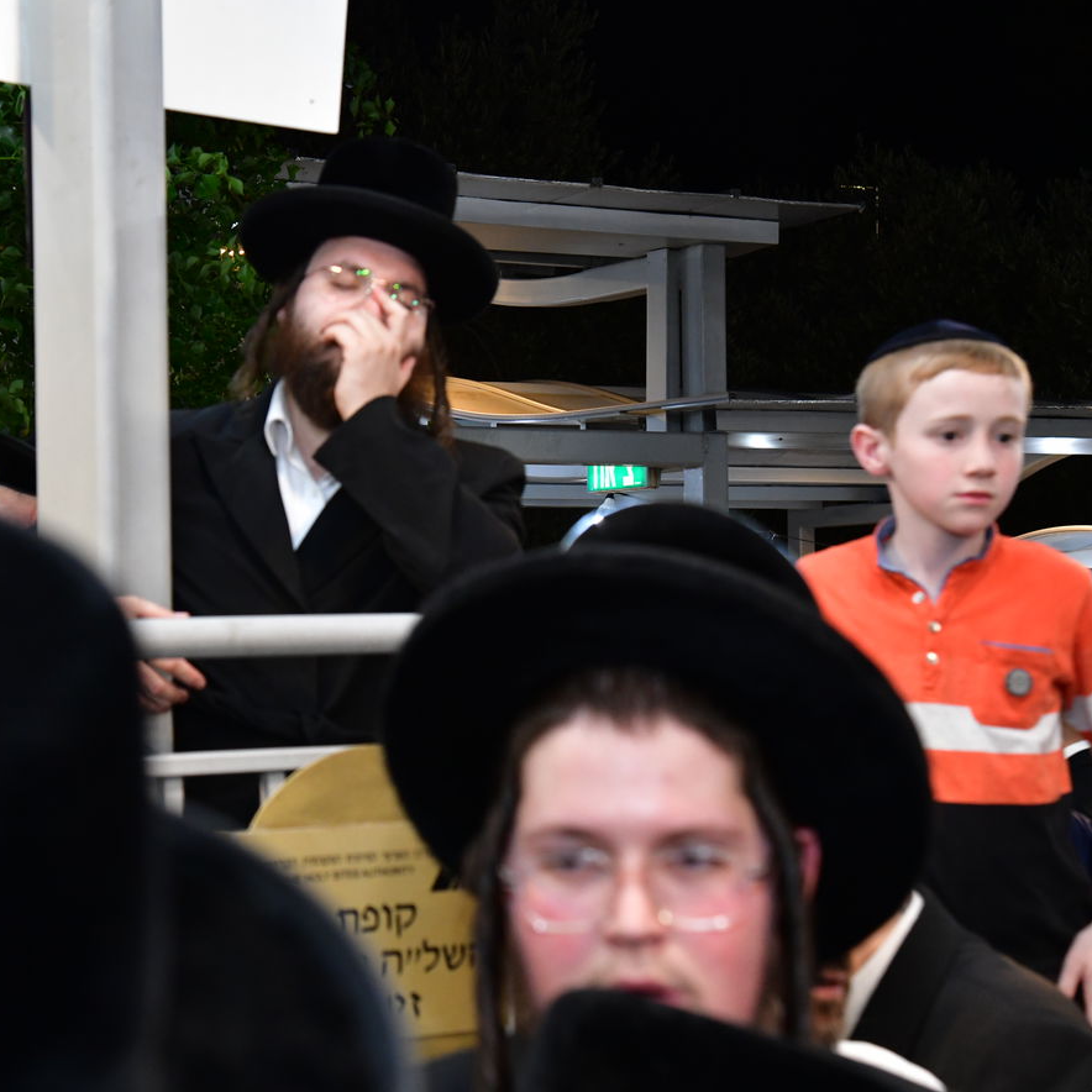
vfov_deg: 23.4
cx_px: 338
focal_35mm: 74
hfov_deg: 23.2
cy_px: 533
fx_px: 2641
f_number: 5.6
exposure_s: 1/100
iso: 3200
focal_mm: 55
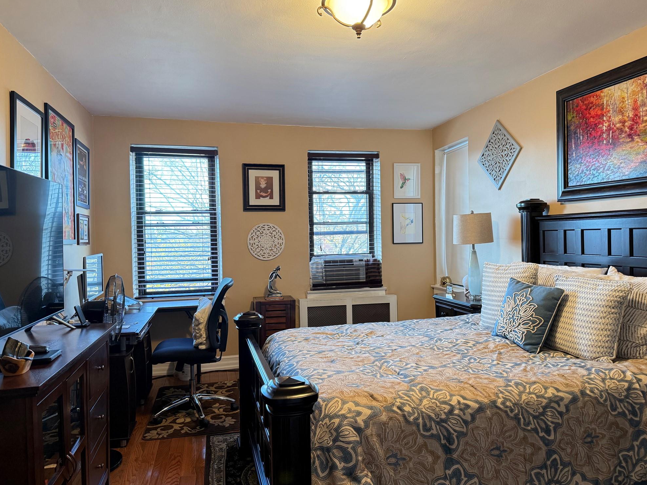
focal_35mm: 25
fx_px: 467
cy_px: 237
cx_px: 325
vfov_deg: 54.9
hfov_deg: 69.4
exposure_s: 1/60
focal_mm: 6.76
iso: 320
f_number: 1.78
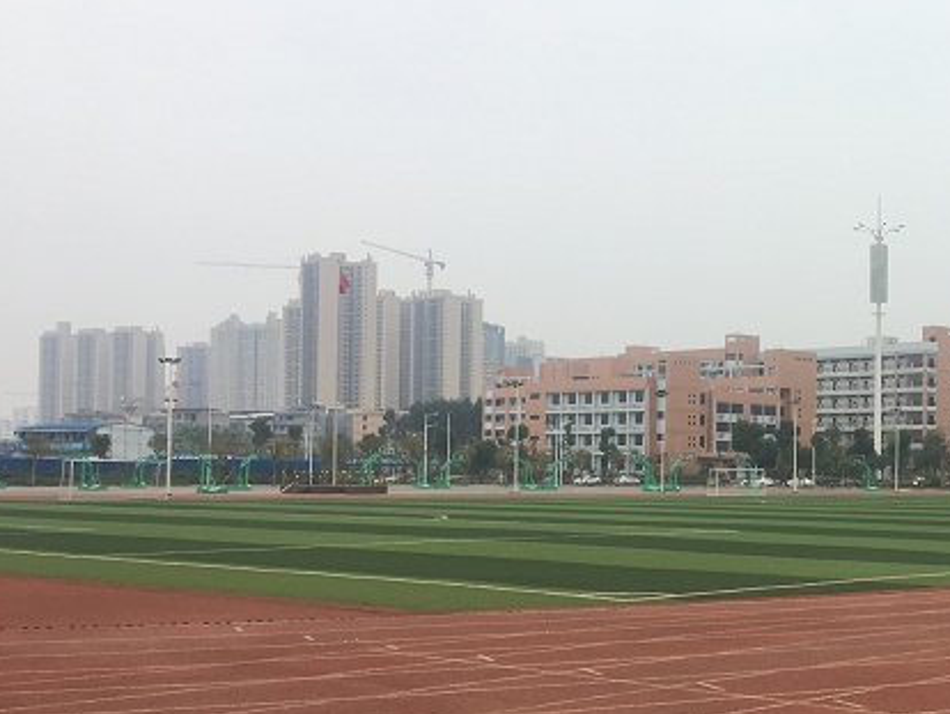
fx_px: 1538
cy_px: 441
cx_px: 909
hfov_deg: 32.1
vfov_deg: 26.1
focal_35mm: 56
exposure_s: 1/359
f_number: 2.2
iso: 25
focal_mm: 4.15
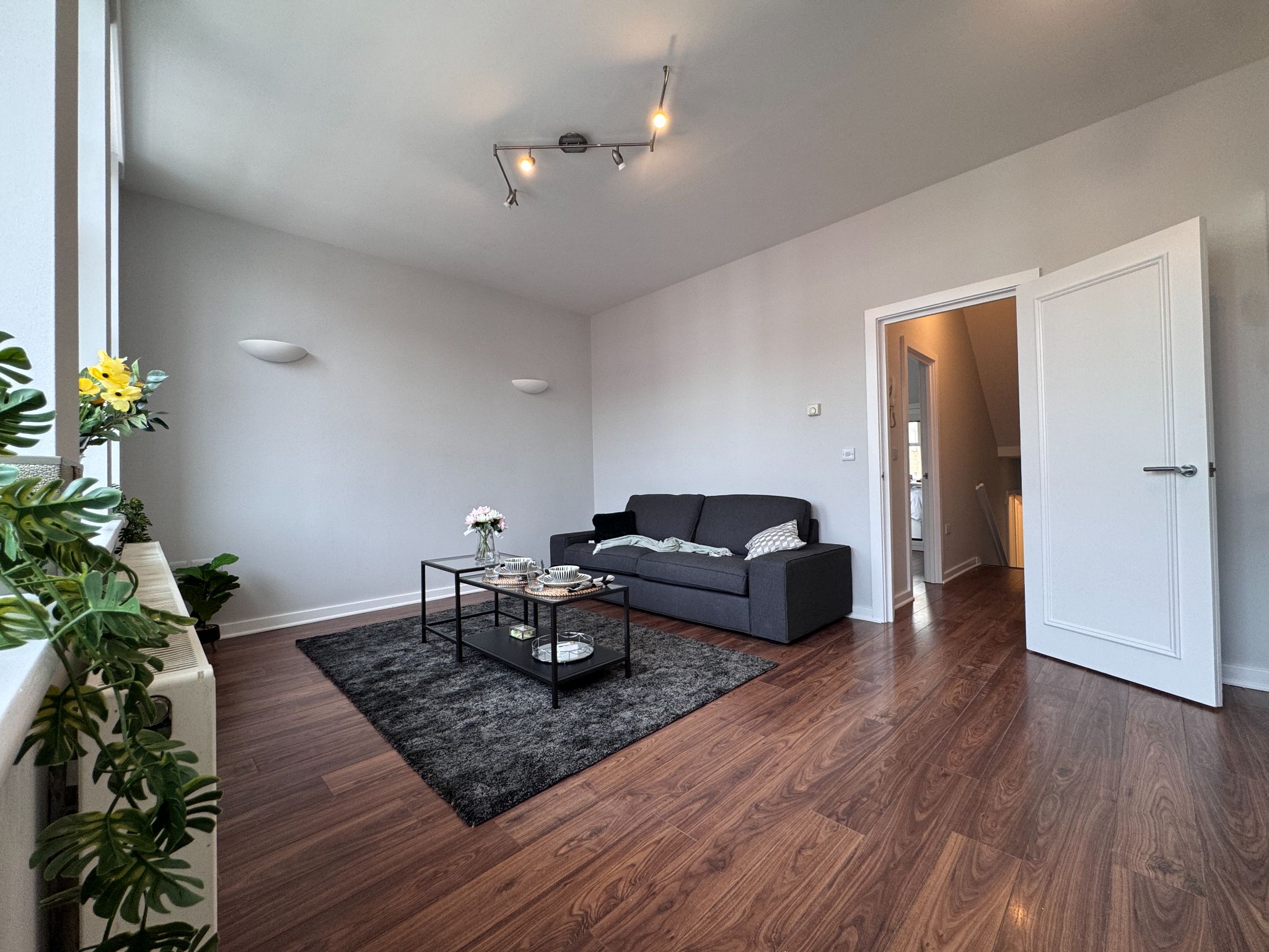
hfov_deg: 102.1
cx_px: 634
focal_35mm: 14
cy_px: 476
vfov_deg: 85.7
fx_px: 513
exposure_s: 1/100
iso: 125
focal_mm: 2.22
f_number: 2.2
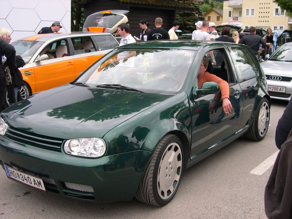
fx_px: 354
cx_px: 146
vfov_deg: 34.3
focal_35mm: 42
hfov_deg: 44.8
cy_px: 110
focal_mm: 9
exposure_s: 1/460
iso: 100
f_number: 2.9
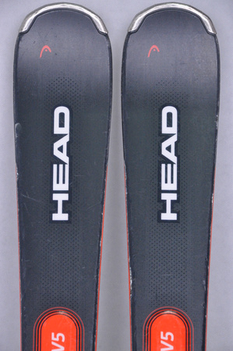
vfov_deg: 13.1
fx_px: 1532
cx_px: 116
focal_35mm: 158
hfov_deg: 8.7
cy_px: 176
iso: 3200
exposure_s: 1/125
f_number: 8
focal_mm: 105
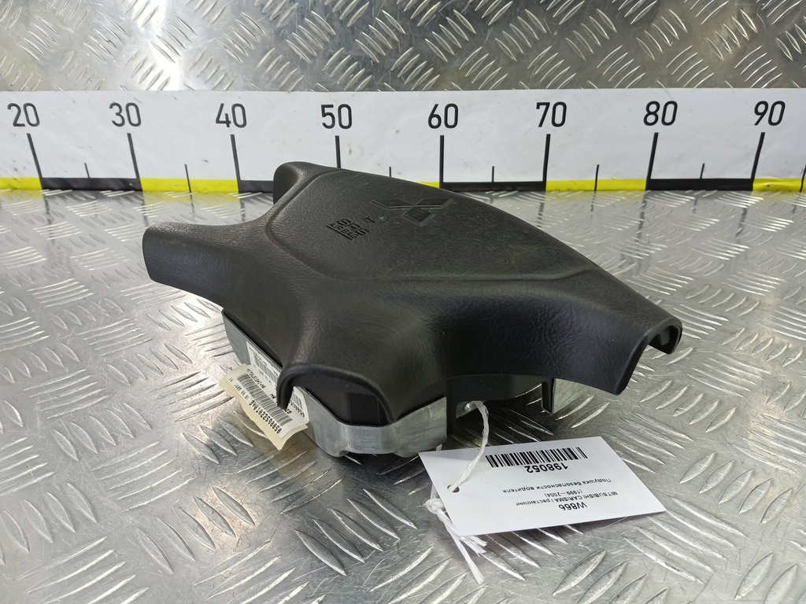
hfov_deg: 73.9
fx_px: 536
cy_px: 302
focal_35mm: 23
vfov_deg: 58.9
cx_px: 403
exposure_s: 1/50
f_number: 1.6
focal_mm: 4.11
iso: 168
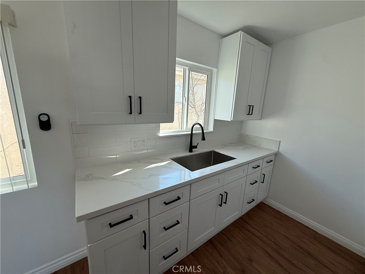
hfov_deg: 102.1
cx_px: 182
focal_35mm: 14
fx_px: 148
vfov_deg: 85.7
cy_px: 137
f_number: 2.2
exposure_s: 1/117
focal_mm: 2.22
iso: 64
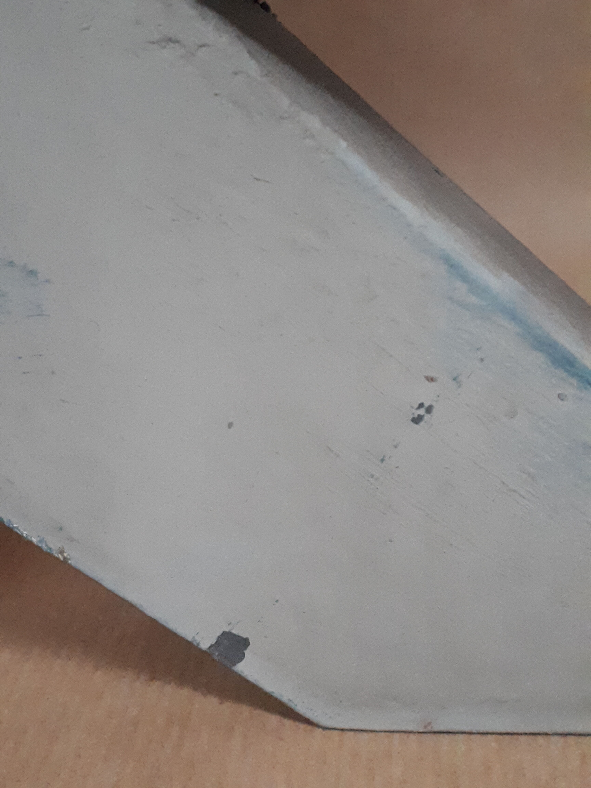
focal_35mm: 27
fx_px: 615
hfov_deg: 51.4
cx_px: 296
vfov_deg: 65.3
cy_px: 394
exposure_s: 1/17
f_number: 1.9
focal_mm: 3.6
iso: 800
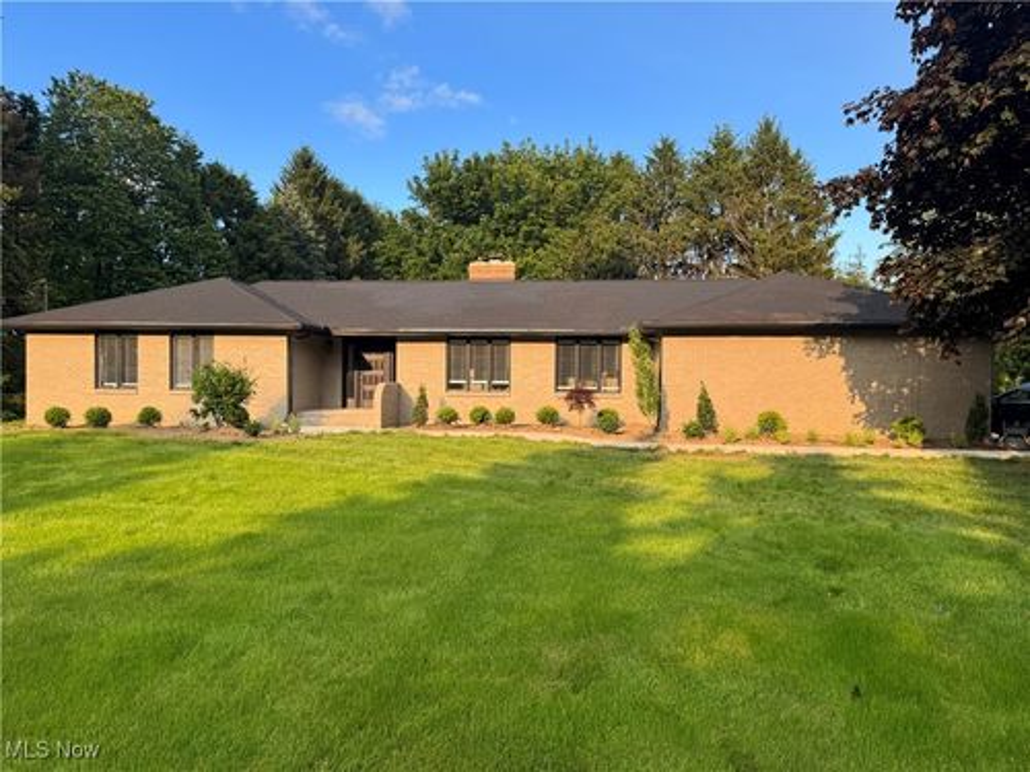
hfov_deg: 71.6
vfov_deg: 56.8
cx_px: 515
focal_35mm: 24
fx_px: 714
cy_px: 386
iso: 80
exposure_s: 1/980
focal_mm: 6.76
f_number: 1.78
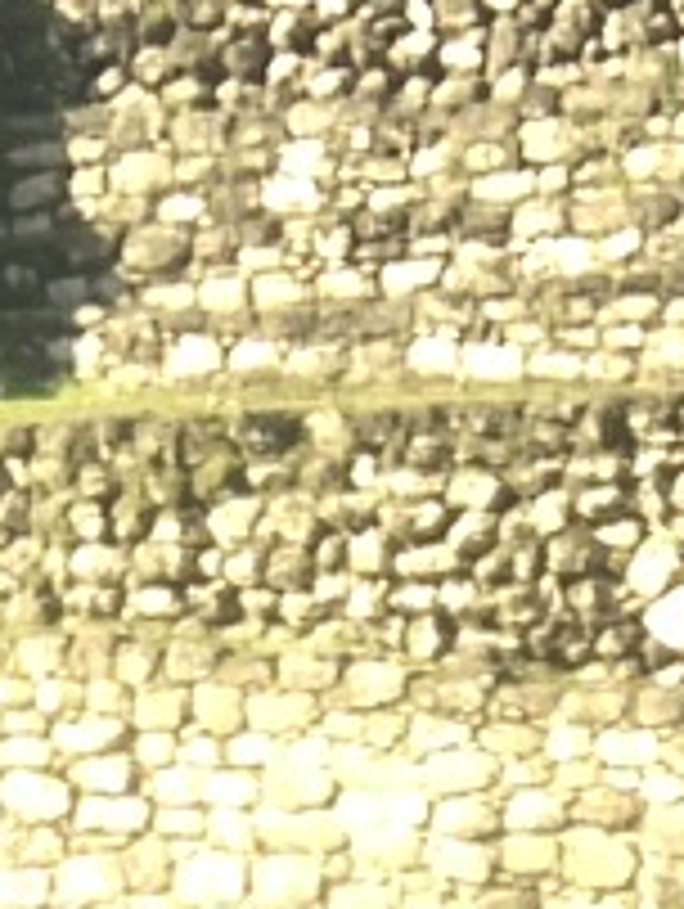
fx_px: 4259
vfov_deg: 10.5
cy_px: 2178
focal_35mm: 162
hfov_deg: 9.2
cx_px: 454
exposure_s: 1/121
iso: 50
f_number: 2.2
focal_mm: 2.87
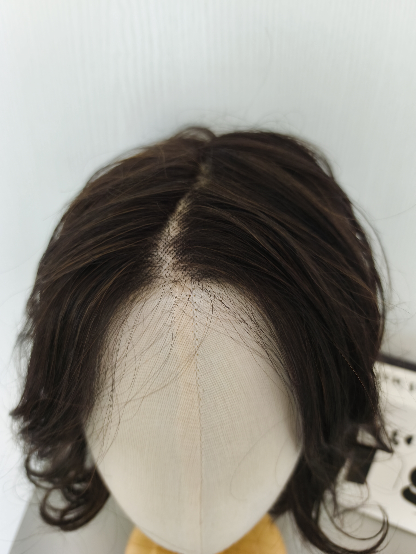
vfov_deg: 73.9
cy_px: 277
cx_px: 208
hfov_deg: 58.9
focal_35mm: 23
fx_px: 369
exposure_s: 1/25
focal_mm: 6.14
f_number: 1.65
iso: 50
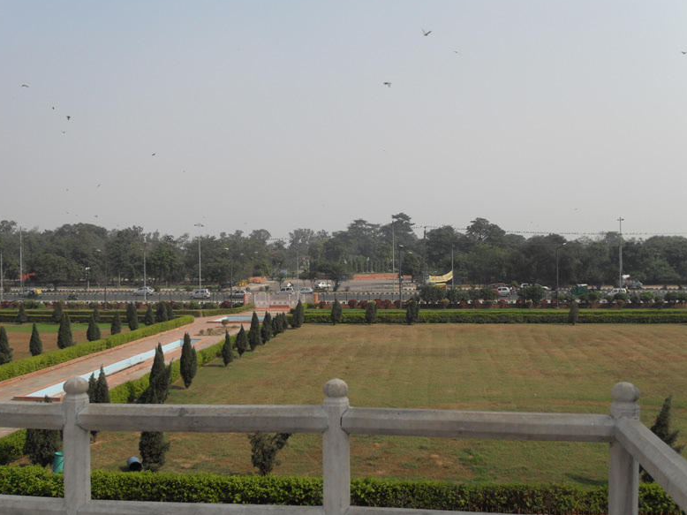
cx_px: 343
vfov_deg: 39.6
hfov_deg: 51.4
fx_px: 714
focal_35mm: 36
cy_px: 254
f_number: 8.1
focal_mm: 7.5
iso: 80
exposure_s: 1/250
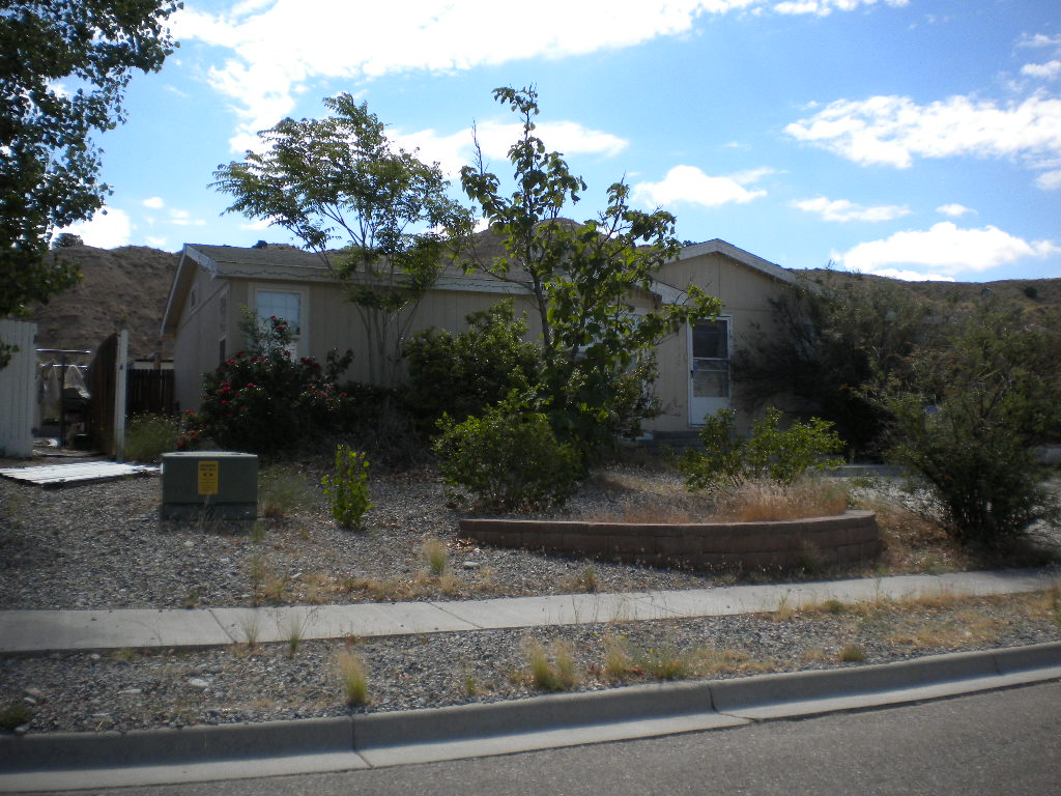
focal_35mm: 35
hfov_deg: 52.6
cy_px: 398
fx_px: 1073
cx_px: 530
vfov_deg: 40.7
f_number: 4.6
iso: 113
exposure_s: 1/940
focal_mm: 6.3
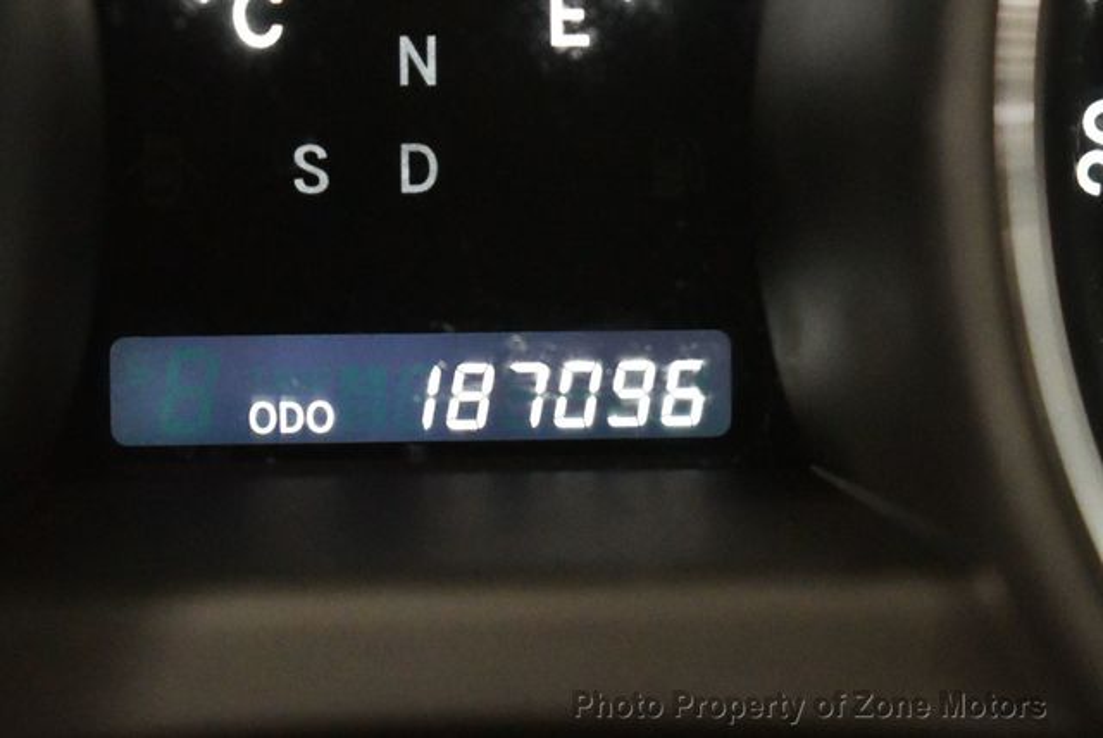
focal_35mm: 110
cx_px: 552
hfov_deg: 18.6
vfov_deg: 12.5
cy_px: 369
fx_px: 3373
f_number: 5.6
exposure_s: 1/60
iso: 11400
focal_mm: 55
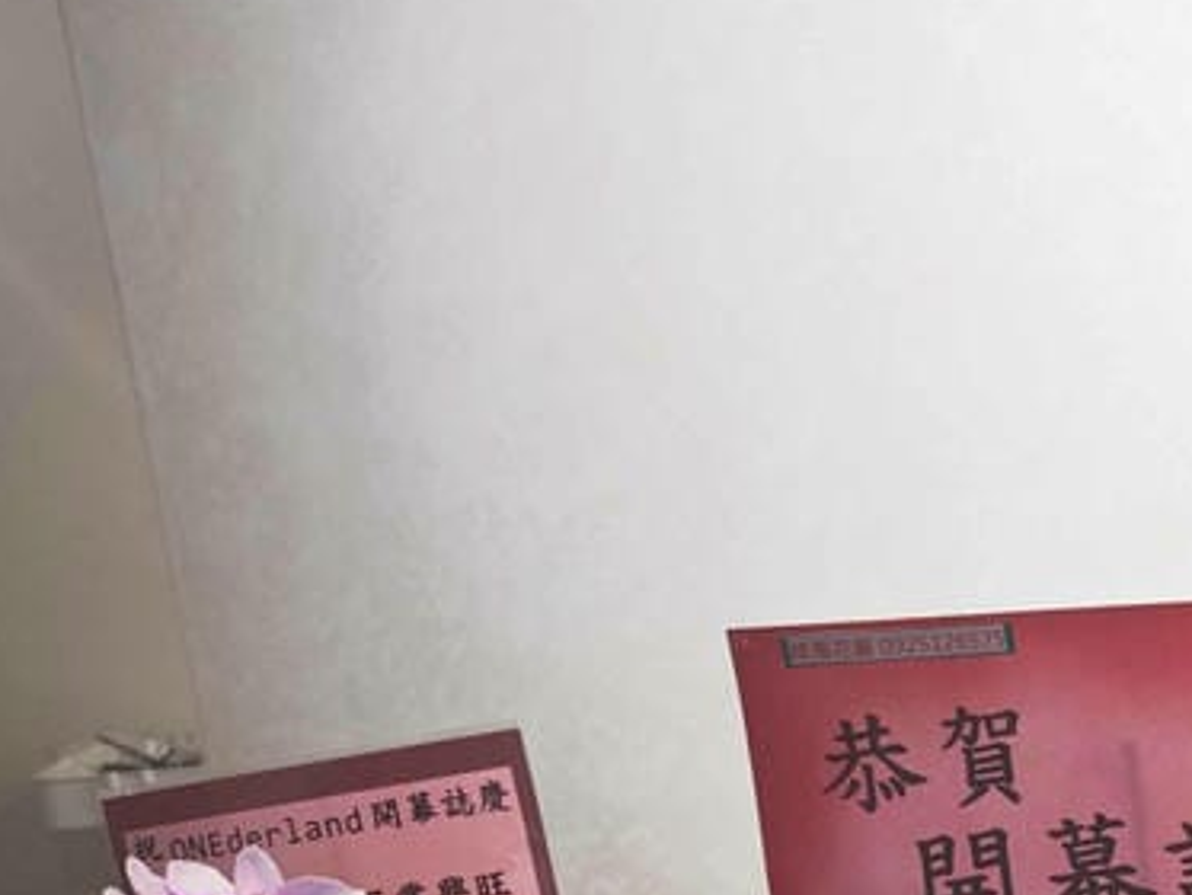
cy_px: 981
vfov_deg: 19.1
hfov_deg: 21.5
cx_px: 1847
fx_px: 2549
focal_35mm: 74
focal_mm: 8.72
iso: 400
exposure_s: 1/120
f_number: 1.63
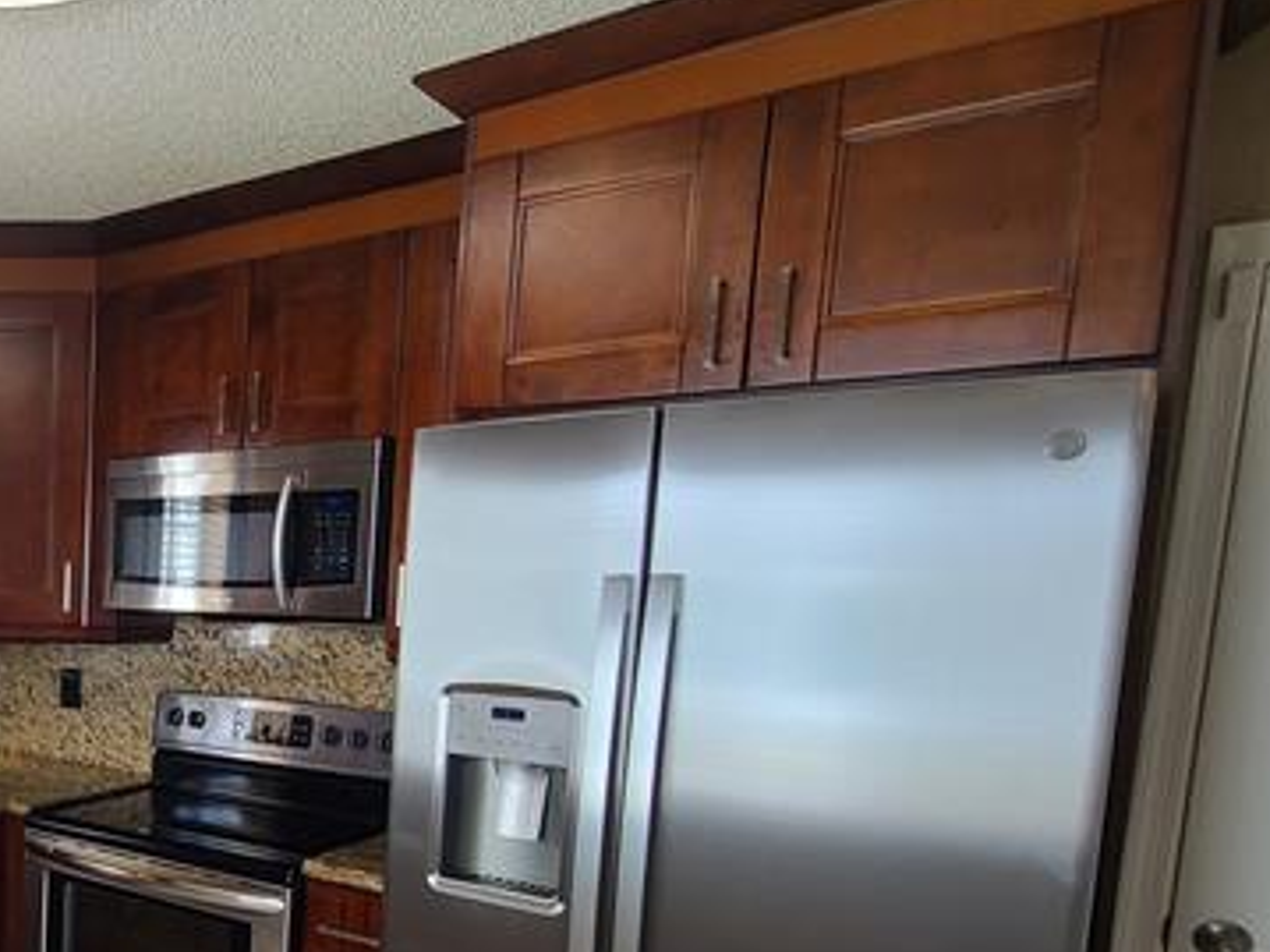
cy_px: 697
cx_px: -88
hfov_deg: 47.2
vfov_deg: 46.7
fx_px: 1064
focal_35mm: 29
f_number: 2.2
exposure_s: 1/60
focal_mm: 2.2
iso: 64
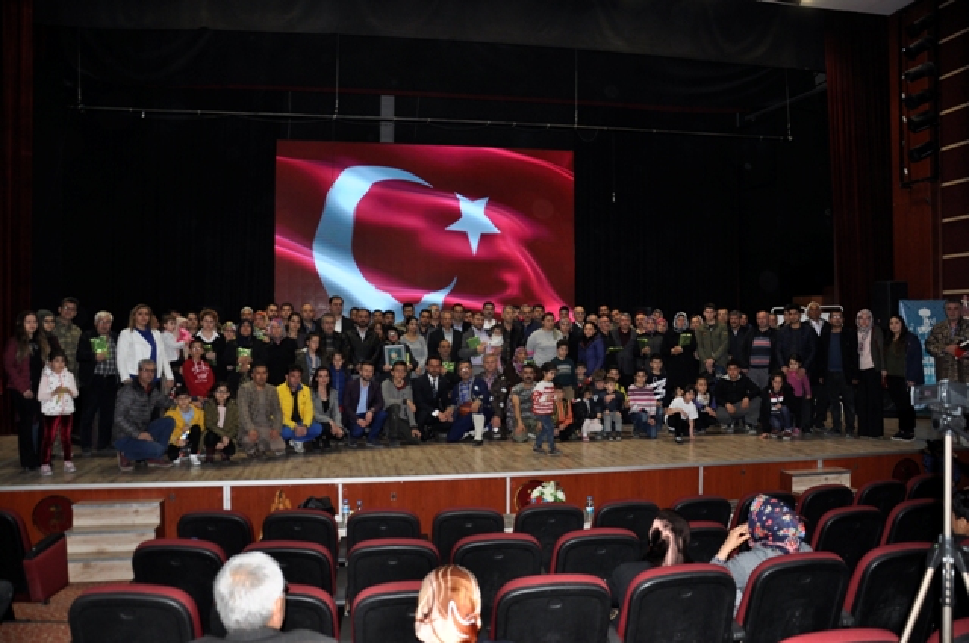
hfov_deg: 67.4
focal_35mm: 27
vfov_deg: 47.8
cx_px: 484
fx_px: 726
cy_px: 322
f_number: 3.5
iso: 320
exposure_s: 1/60
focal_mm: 18
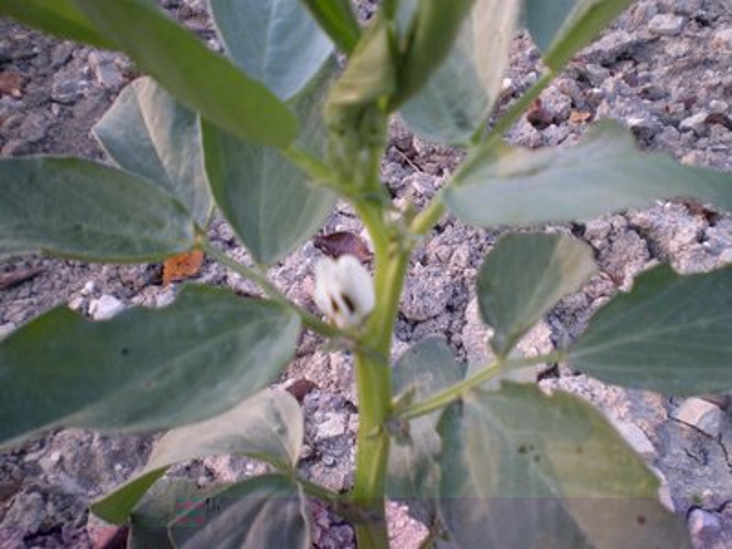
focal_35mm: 38
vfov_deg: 37.7
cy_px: 274
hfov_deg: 49.0
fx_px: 804
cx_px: 366
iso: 64
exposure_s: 1/56.2
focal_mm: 6.3
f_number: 3.1
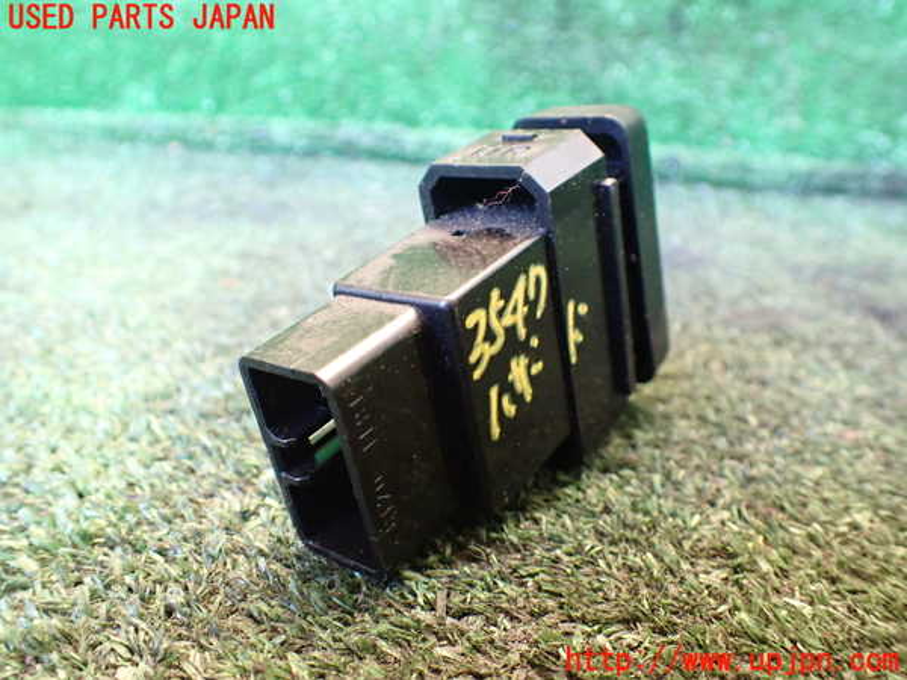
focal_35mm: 30
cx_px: 454
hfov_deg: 60.0
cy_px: 340
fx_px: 786
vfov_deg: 46.8
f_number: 2.3
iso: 800
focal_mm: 5.4
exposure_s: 1/30
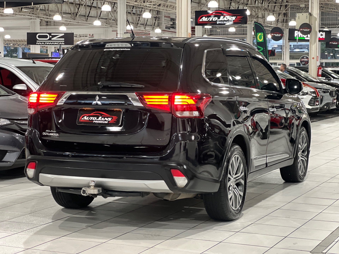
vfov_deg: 19.1
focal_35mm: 77
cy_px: 127
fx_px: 754
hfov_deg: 25.3
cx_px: 170
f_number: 2.8
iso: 400
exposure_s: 1/24
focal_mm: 9
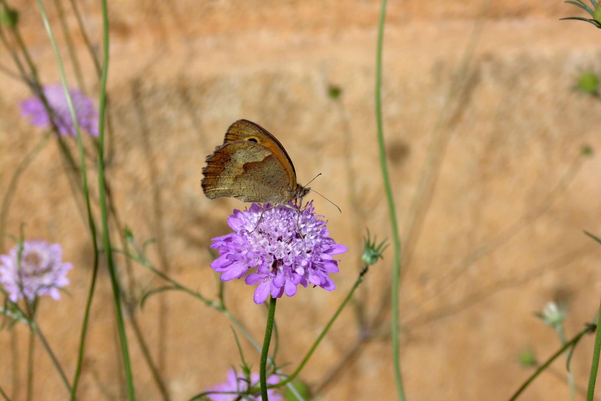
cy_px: 204
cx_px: 300
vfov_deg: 6.1
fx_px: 3789
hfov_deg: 9.1
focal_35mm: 227
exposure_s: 1/500
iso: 100
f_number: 5.6
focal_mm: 40.1
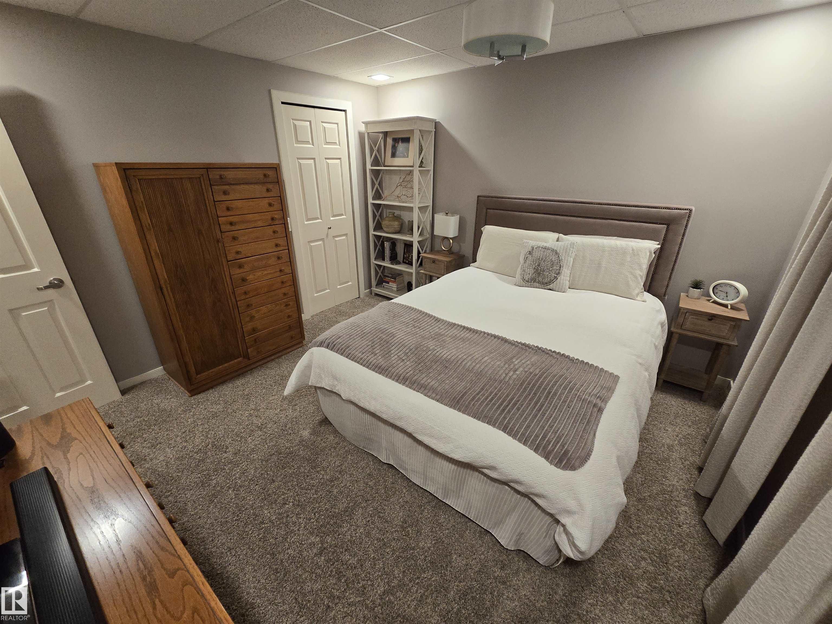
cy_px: 312
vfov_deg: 89.9
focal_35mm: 13
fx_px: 312
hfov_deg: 106.2
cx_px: 416
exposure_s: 1/60
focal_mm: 2.2
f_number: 2.2
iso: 400
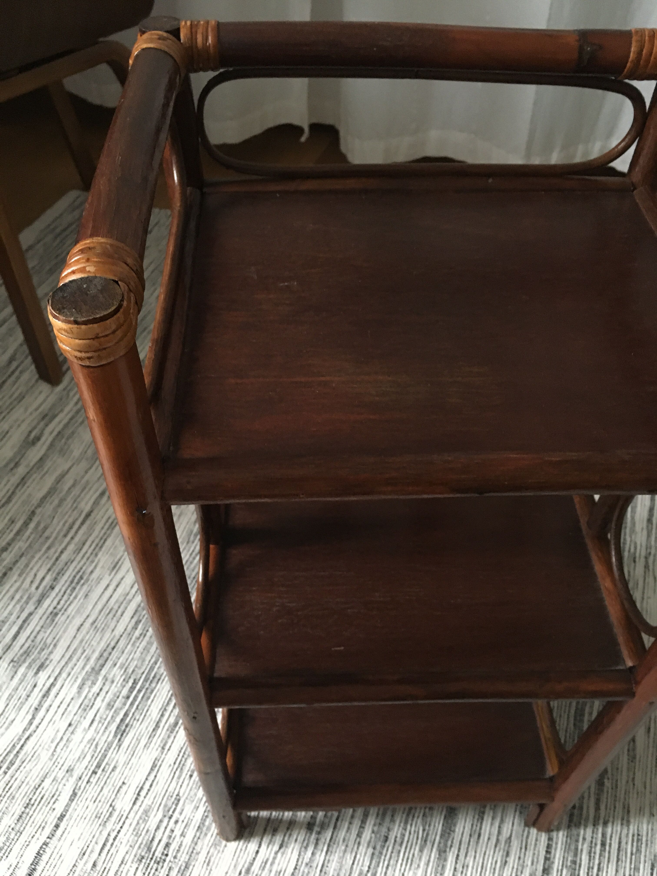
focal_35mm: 29
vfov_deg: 61.7
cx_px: 328
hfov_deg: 48.2
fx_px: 734
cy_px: 438
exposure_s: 1/17
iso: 400
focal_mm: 4.15
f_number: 2.2
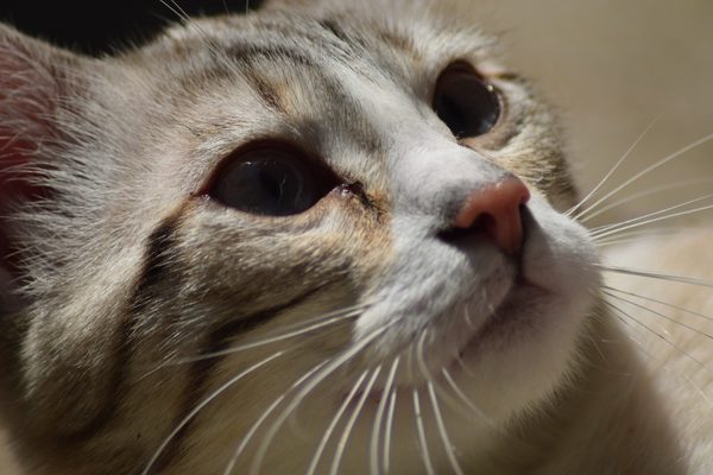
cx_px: 356
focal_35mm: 450
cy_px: 238
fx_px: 8912
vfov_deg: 3.1
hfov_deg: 4.6
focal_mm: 300
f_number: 5.6
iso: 250
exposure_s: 1/2000
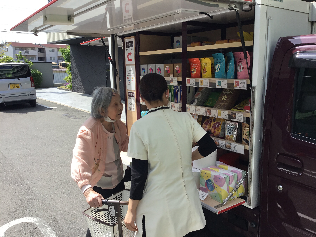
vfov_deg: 45.4
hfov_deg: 58.4
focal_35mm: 31
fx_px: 283
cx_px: 158
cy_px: 118
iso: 25
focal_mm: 3.3
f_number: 2.4
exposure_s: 1/622
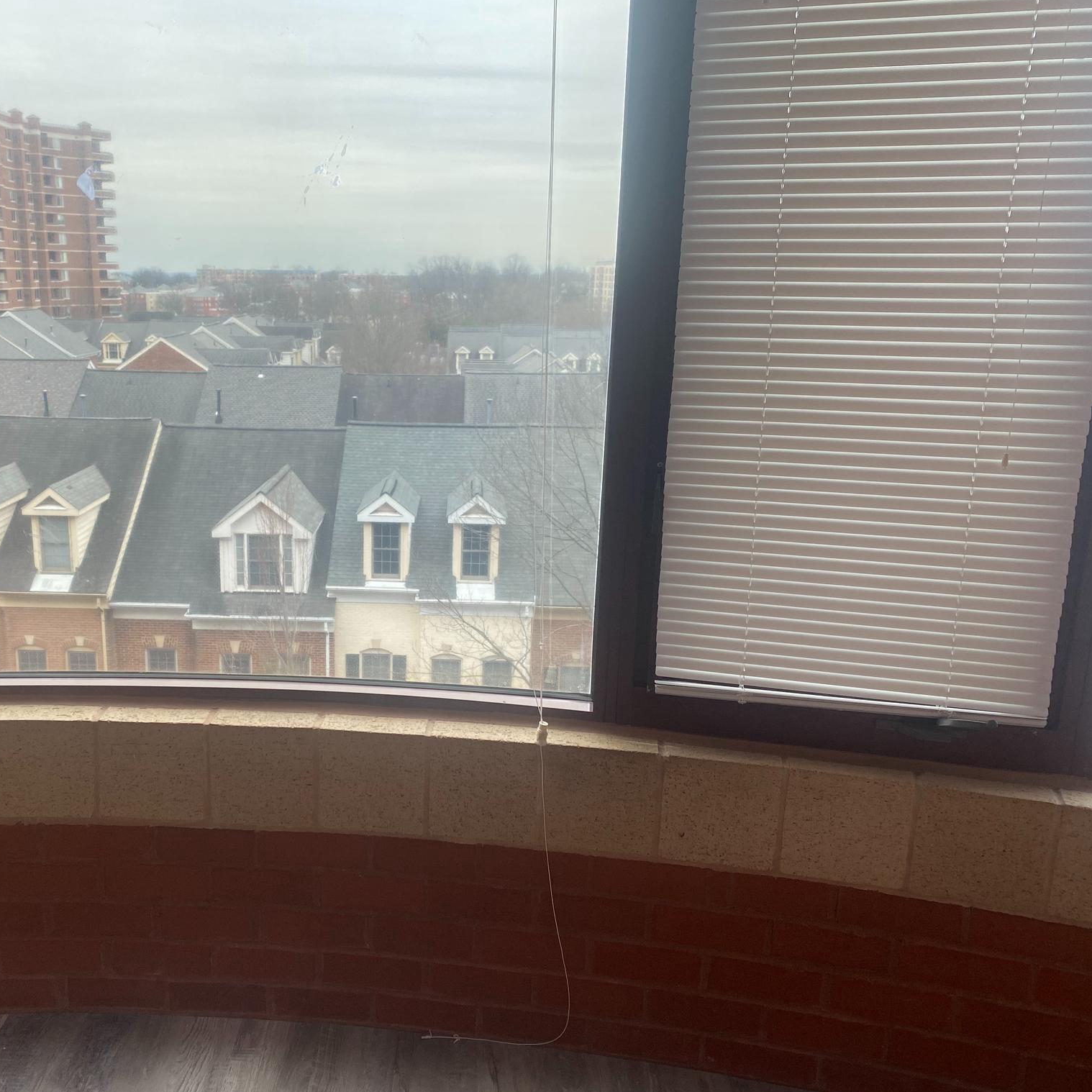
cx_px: 393
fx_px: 1106
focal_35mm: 31
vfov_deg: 52.5
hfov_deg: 51.8
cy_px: 550
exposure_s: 1/121
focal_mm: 4.25
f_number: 1.8
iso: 80
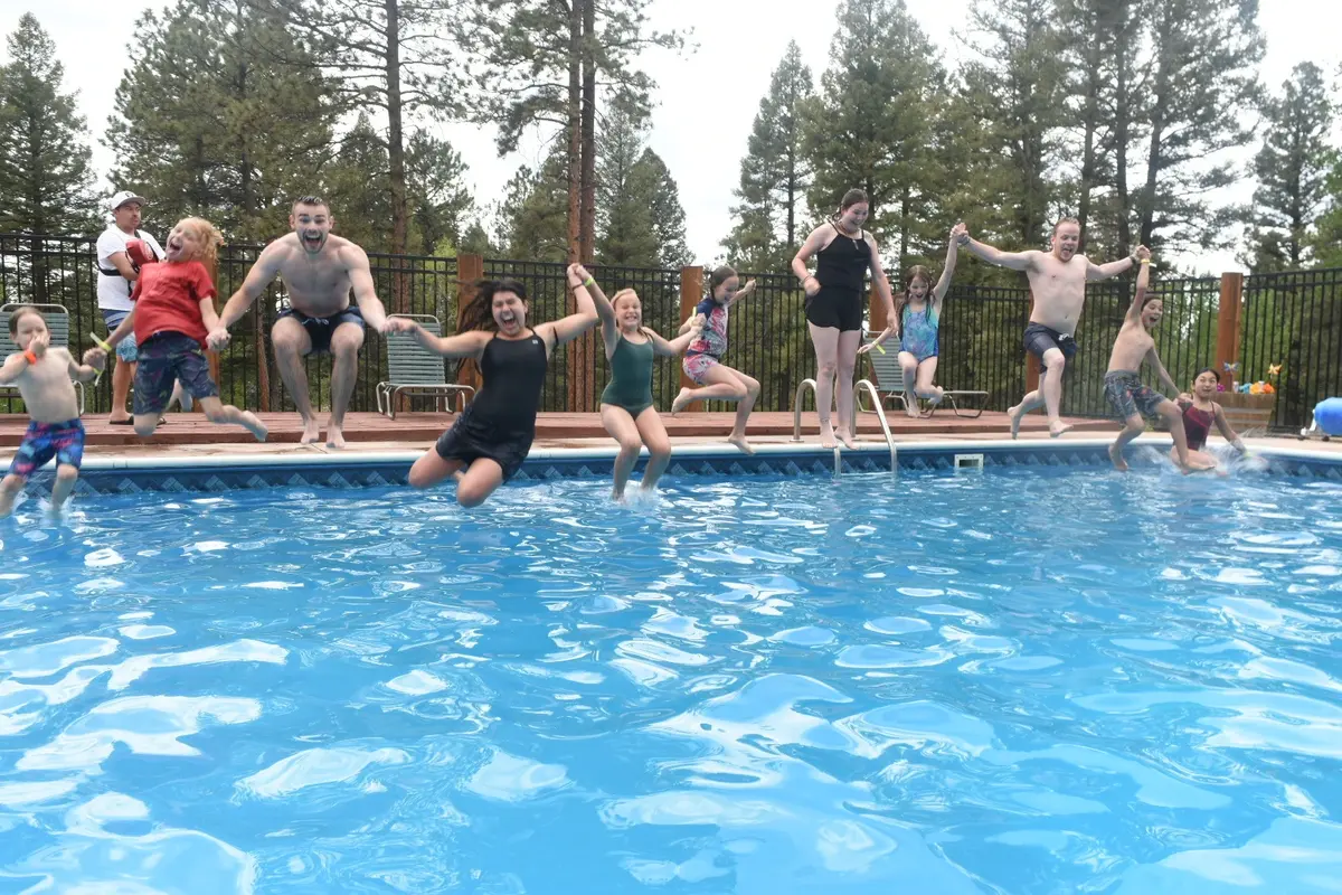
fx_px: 1006
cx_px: 671
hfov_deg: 67.4
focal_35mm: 27
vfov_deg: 47.9
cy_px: 448
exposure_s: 1/160
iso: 250
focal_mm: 18
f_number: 9
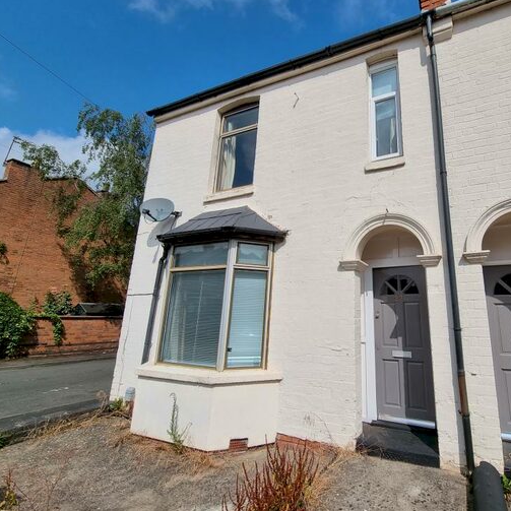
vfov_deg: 87.4
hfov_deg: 84.8
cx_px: 335
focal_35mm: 16
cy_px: 247
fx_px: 267
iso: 50
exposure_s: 1/3672
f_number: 2.2
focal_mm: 2.2
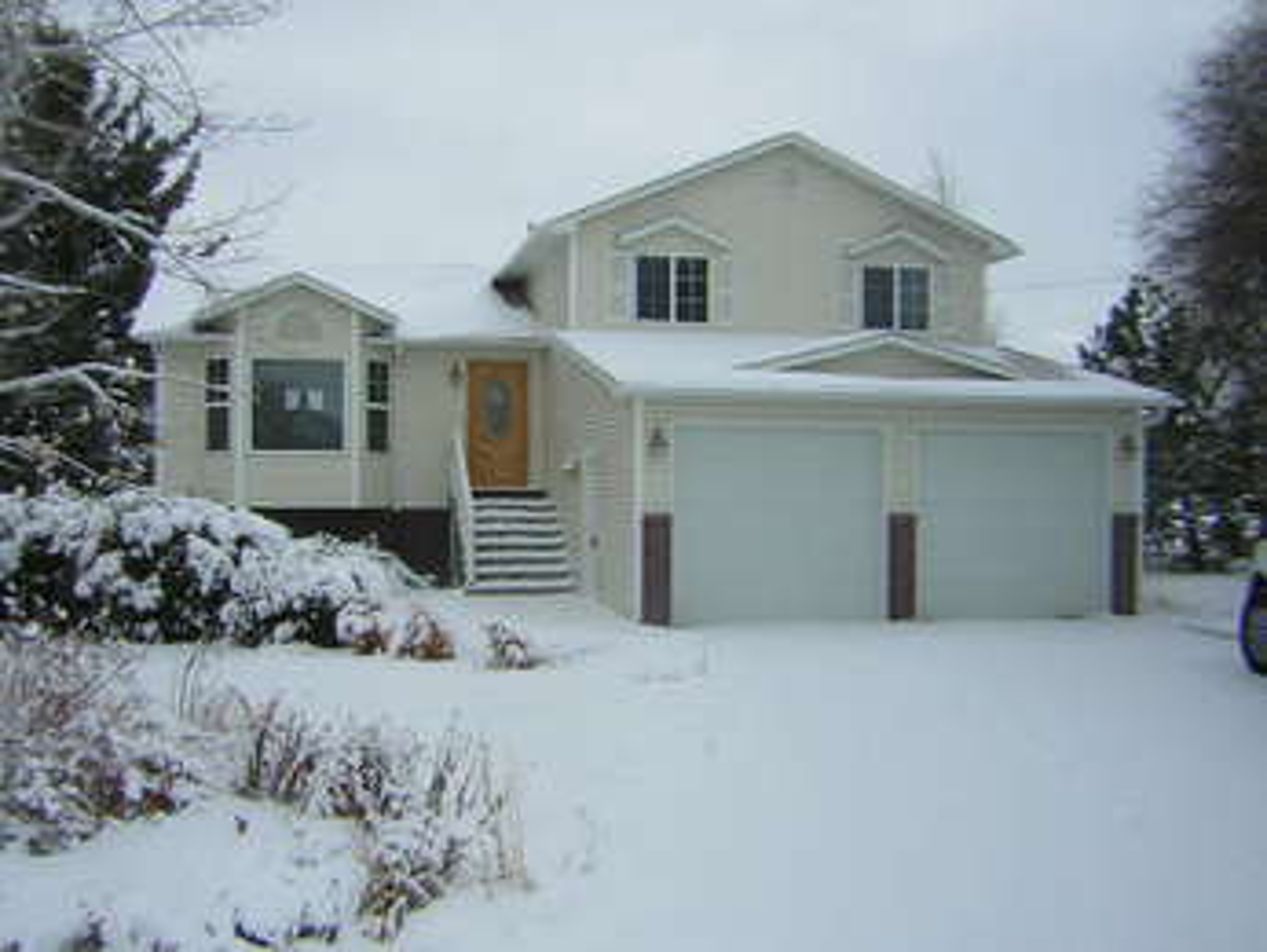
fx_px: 1319
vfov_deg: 39.7
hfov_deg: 51.3
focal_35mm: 36
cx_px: 634
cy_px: 476
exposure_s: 1/472
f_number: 5.2
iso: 50
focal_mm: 4.7
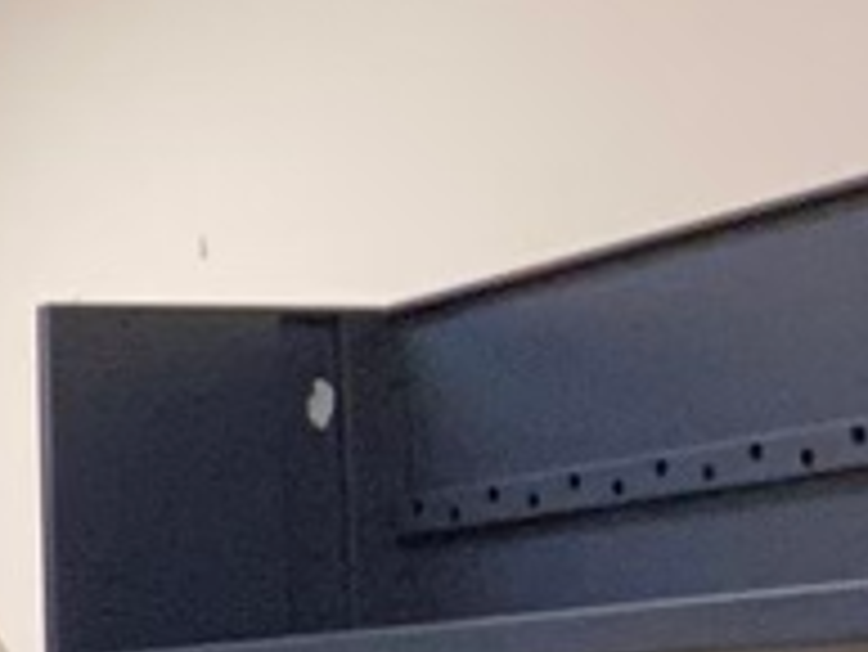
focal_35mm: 122
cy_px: 594
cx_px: -1430
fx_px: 3061
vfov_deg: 12.1
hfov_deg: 11.9
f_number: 2.2
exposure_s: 1/60
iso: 200
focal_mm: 2.71
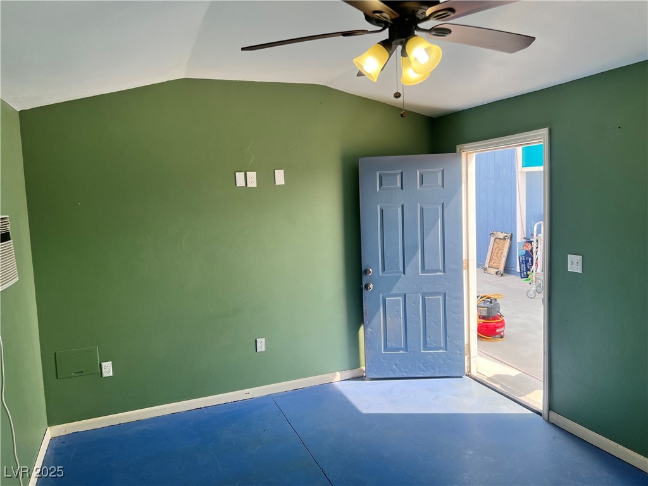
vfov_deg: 53.1
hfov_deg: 67.3
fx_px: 487
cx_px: 324
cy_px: 243
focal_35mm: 26
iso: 50
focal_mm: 5.7
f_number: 1.5
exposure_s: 1/464
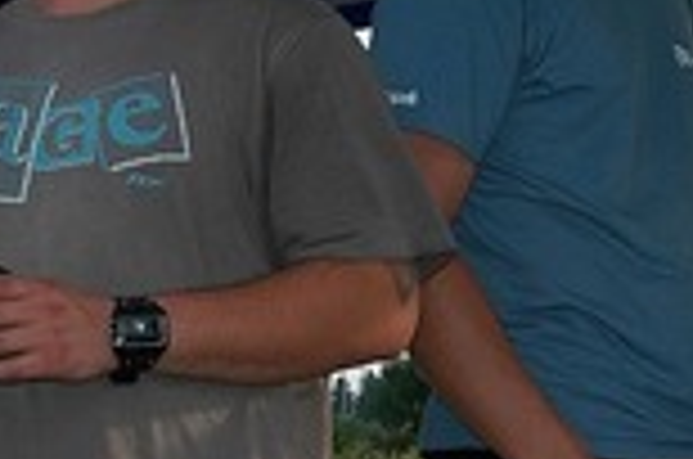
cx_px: 1071
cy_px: 101
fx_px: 2937
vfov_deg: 8.9
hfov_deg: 12.7
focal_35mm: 153
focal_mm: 27
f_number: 8
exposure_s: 1/180
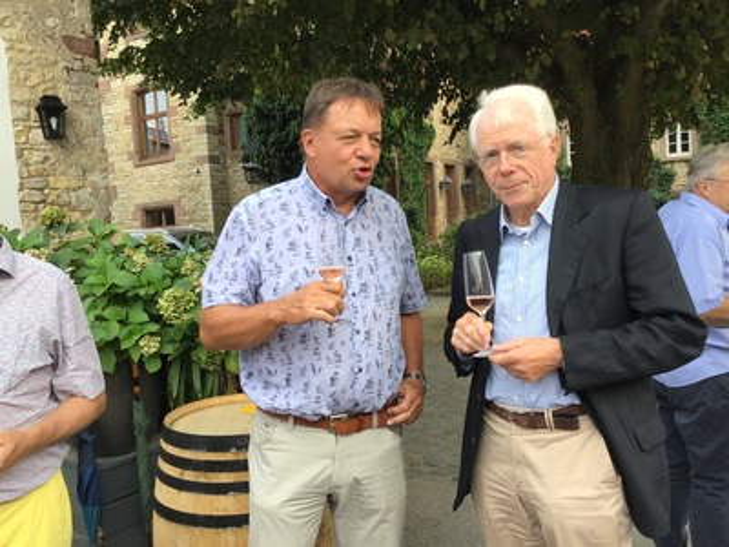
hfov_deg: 58.4
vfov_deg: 45.4
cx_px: 364
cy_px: 274
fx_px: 653
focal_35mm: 31
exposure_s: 1/100
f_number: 2.4
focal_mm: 3.3
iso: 40
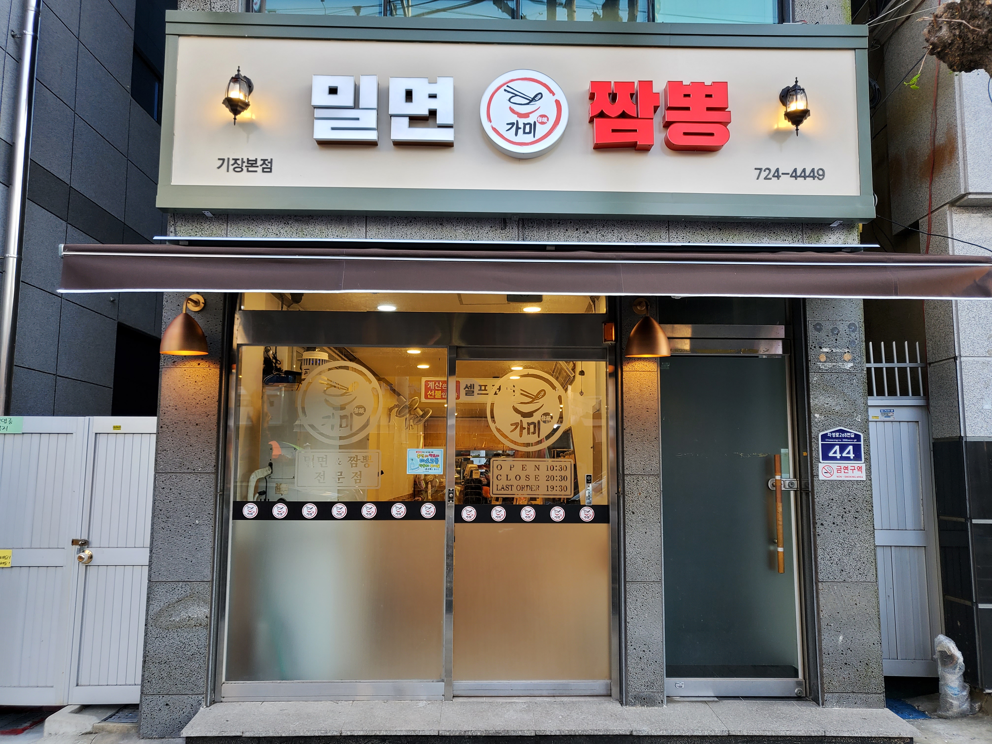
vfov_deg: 53.1
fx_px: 745
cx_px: 496
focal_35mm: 26
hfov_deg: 67.3
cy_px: 372
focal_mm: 4.25
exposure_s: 1/122
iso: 50
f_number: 1.8
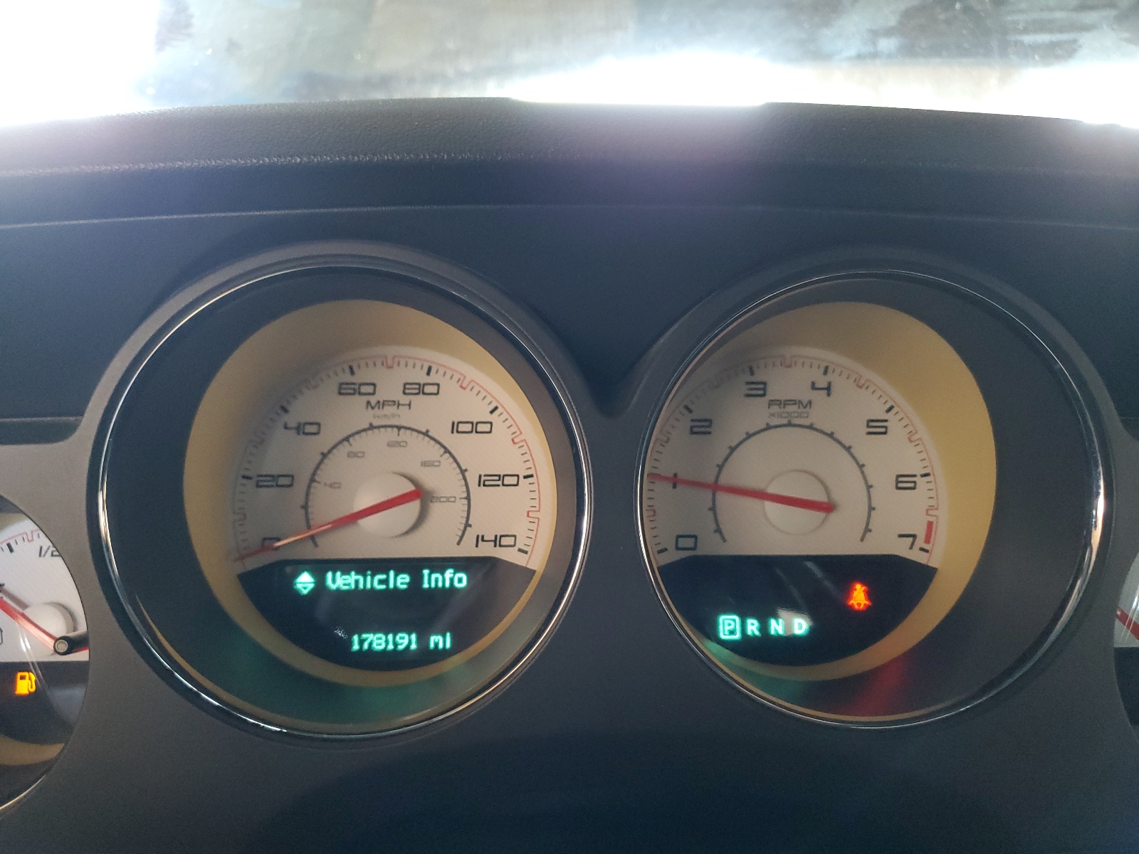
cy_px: 427
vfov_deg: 53.1
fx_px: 856
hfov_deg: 67.3
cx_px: 570
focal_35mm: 26
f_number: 1.5
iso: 354
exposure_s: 1/40
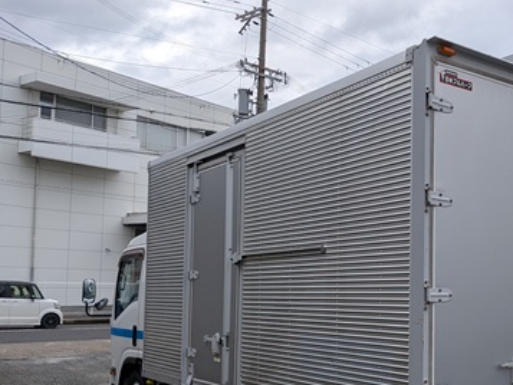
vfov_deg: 33.3
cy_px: 256
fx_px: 637
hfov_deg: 42.0
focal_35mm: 43
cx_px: 408
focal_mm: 4.53
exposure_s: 1/1232
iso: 29
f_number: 1.7
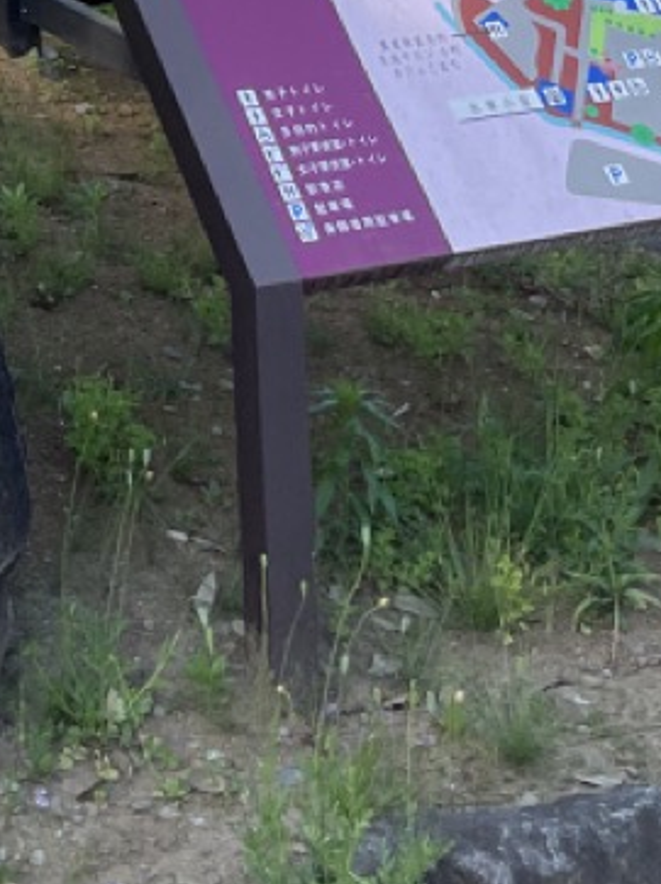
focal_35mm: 92
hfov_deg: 15.2
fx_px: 2345
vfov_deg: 17.8
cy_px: -620
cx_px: -237
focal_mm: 4.2
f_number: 1.6
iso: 32
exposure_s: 1/1319
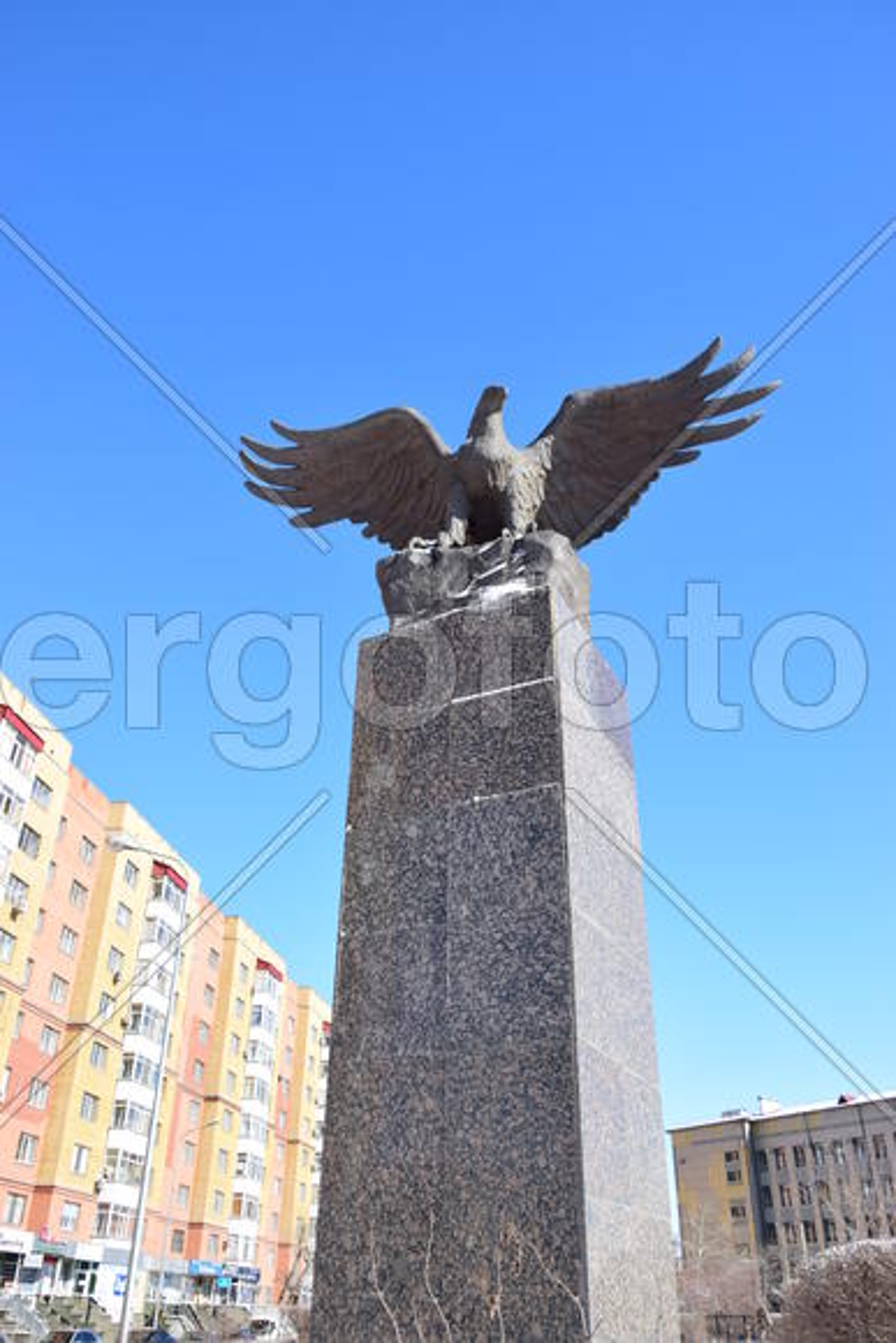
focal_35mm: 27
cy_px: 672
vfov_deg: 67.4
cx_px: 448
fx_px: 1007
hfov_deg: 48.0
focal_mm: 18
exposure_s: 1/200
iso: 100
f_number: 7.1
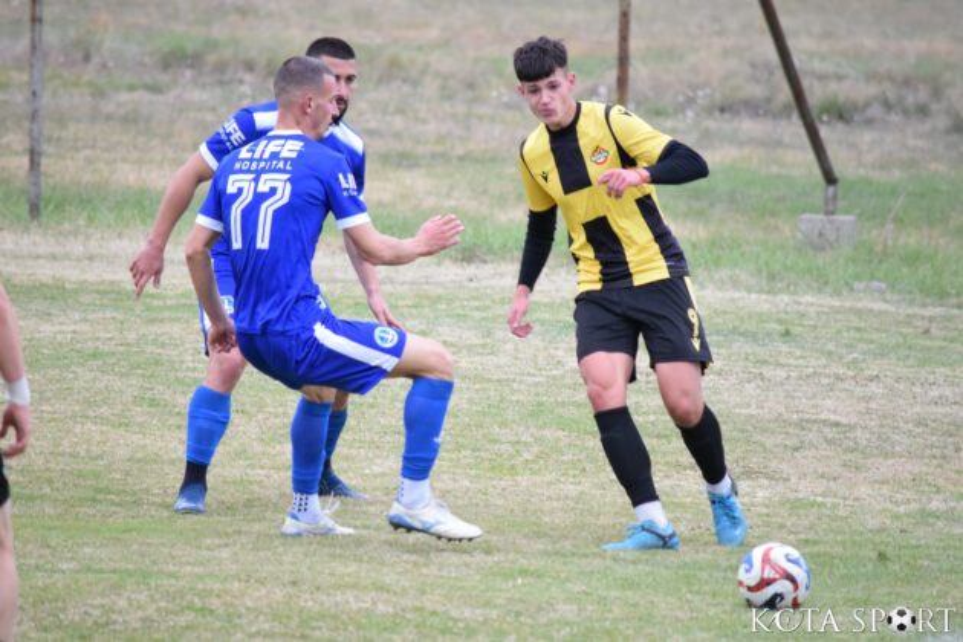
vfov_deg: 3.3
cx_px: 482
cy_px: 321
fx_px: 11234
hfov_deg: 4.9
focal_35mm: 420
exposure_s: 1/640
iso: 3200
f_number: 5.6
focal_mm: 280
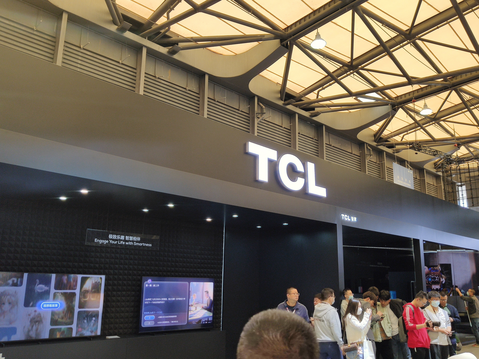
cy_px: 180
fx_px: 415
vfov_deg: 46.8
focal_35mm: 30
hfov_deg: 60.0
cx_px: 240
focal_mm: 4.75
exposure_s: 1/100
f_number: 1.75
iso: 124
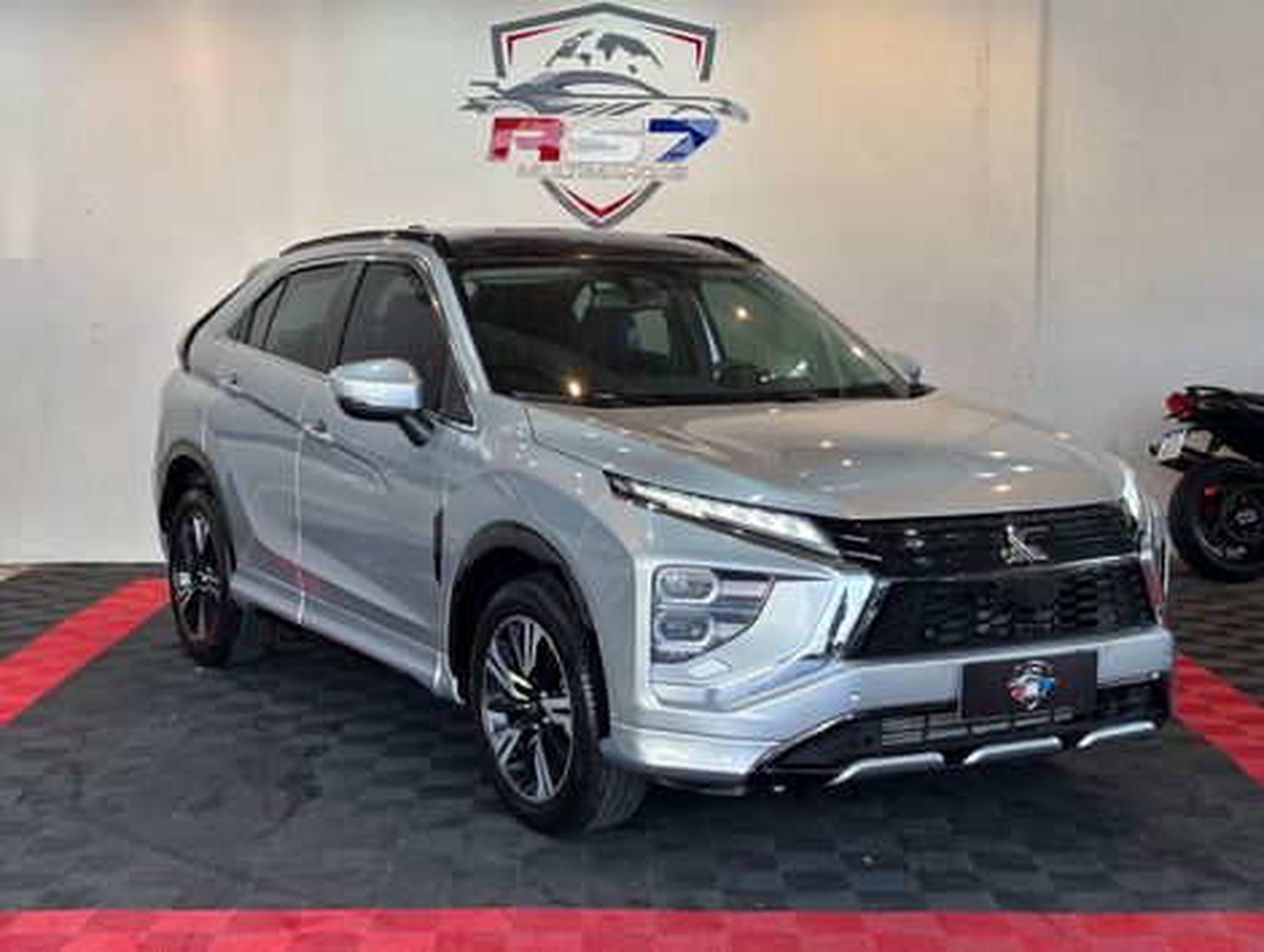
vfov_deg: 28.1
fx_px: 1902
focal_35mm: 52
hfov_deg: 36.8
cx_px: 632
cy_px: 476
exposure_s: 1/168
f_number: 1.6
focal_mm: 5.96
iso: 32
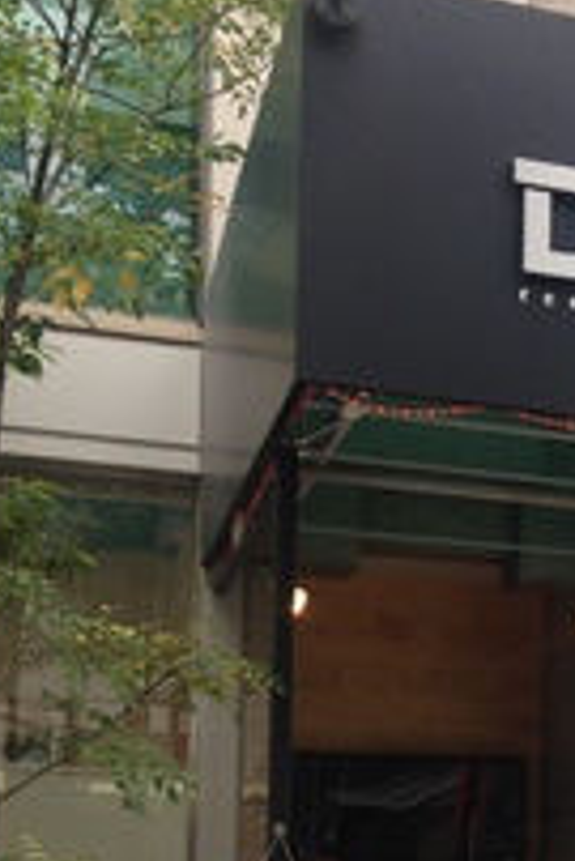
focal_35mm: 68
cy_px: 806
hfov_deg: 19.3
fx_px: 1626
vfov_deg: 28.3
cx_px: 613
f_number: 2.4
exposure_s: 1/120
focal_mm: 4.12
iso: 64
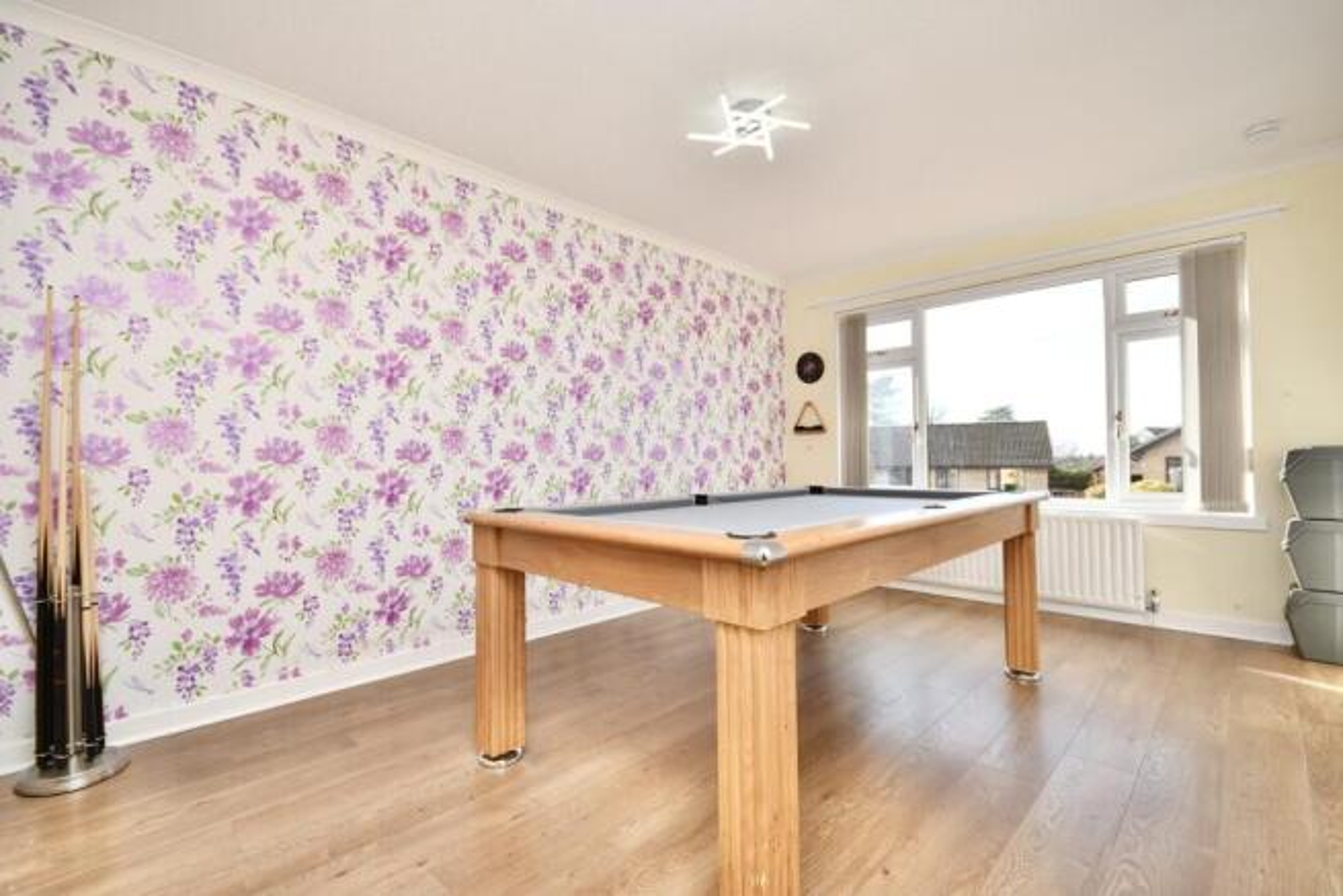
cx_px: 672
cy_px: 448
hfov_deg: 100.4
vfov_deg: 77.4
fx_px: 560
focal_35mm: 15
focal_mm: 10
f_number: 5.6
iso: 180
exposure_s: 1/125
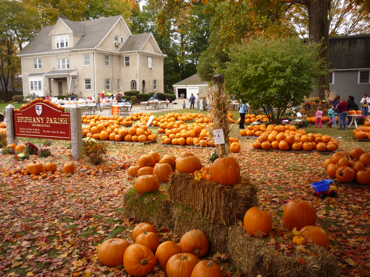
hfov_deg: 56.8
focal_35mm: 32
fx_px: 342
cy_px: 138
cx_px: 185
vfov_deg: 44.2
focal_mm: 5.2
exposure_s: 1/100
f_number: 4
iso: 100
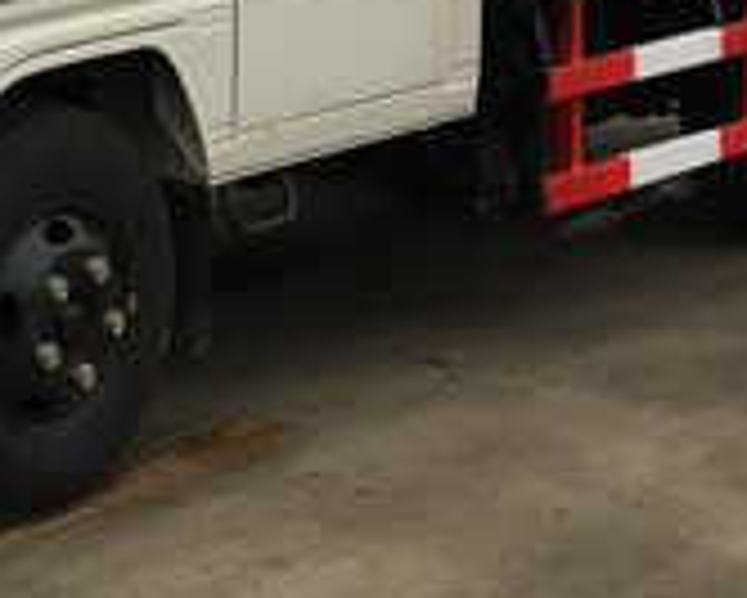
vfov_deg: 12.3
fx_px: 2677
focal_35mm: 121
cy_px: -202
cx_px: -63
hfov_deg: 15.5
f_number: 2.2
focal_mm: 4.15
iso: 25
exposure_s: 1/163
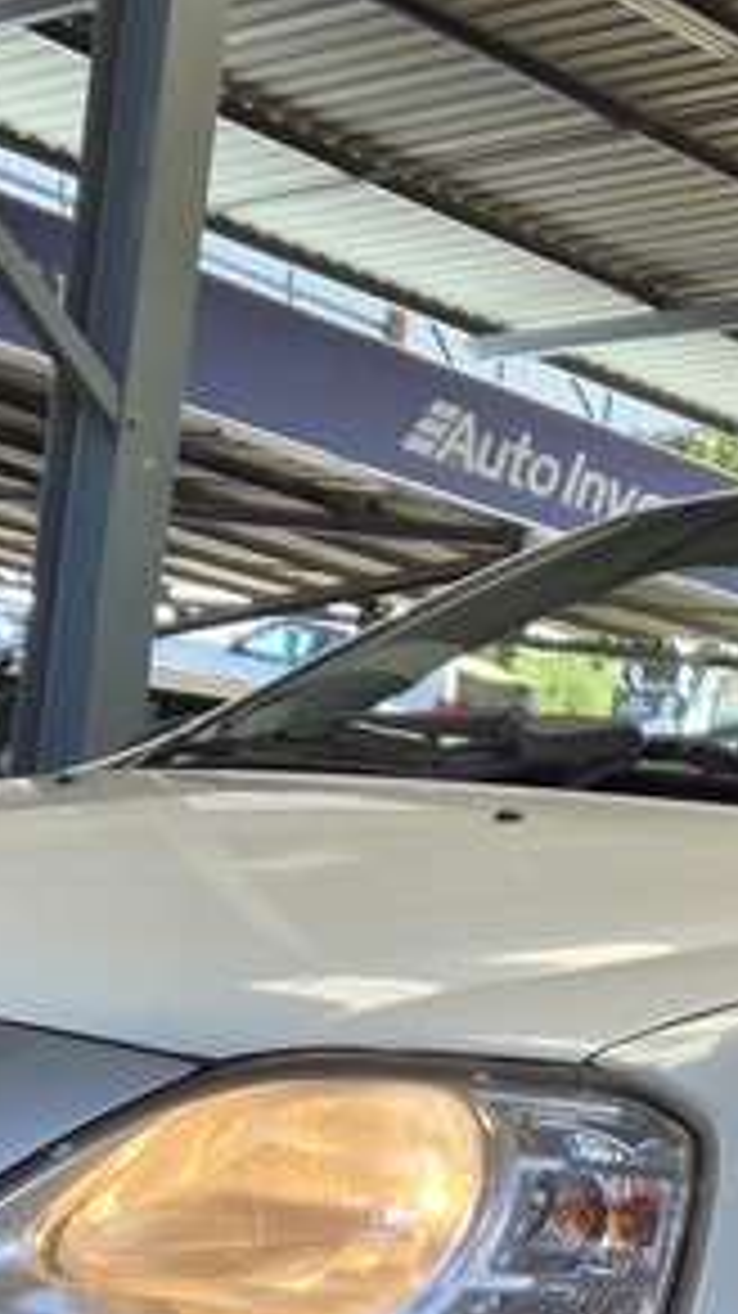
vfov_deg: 23.3
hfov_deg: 13.7
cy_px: 1282
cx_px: 468
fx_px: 3065
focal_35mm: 88
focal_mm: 5.4
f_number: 1.8
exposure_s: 1/384
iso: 25
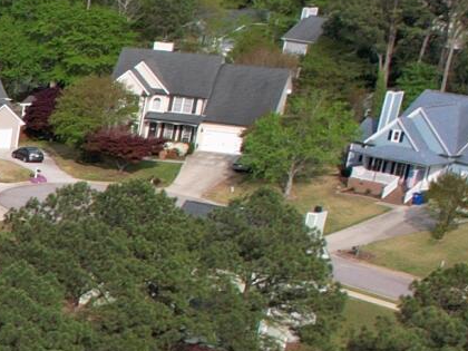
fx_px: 2041
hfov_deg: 9.7
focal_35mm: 151
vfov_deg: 9.5
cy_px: 544
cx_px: -983
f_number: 2.8
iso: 100
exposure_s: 1/1250
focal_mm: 8.38
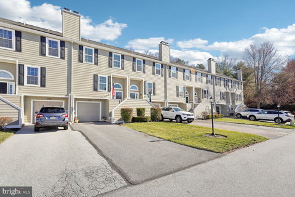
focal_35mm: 17
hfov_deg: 93.6
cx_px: 148
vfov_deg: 70.8
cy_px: 98
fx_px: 138
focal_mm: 16.9
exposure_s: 1/3200
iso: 500
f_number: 8
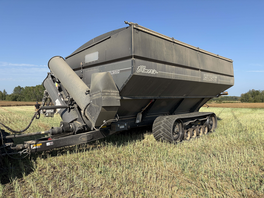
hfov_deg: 67.3
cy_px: 99
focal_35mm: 26
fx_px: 198
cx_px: 132
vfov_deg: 53.1
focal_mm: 5.96
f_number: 1.6
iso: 50
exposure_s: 1/2985
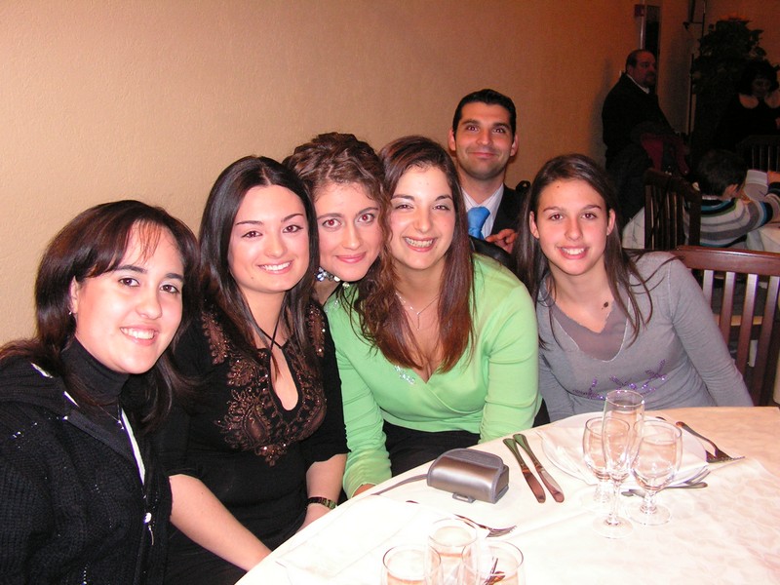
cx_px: 390
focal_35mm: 36
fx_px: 811
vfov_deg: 39.7
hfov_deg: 51.4
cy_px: 292
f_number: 3.2
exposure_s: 1/40
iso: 200
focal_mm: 6
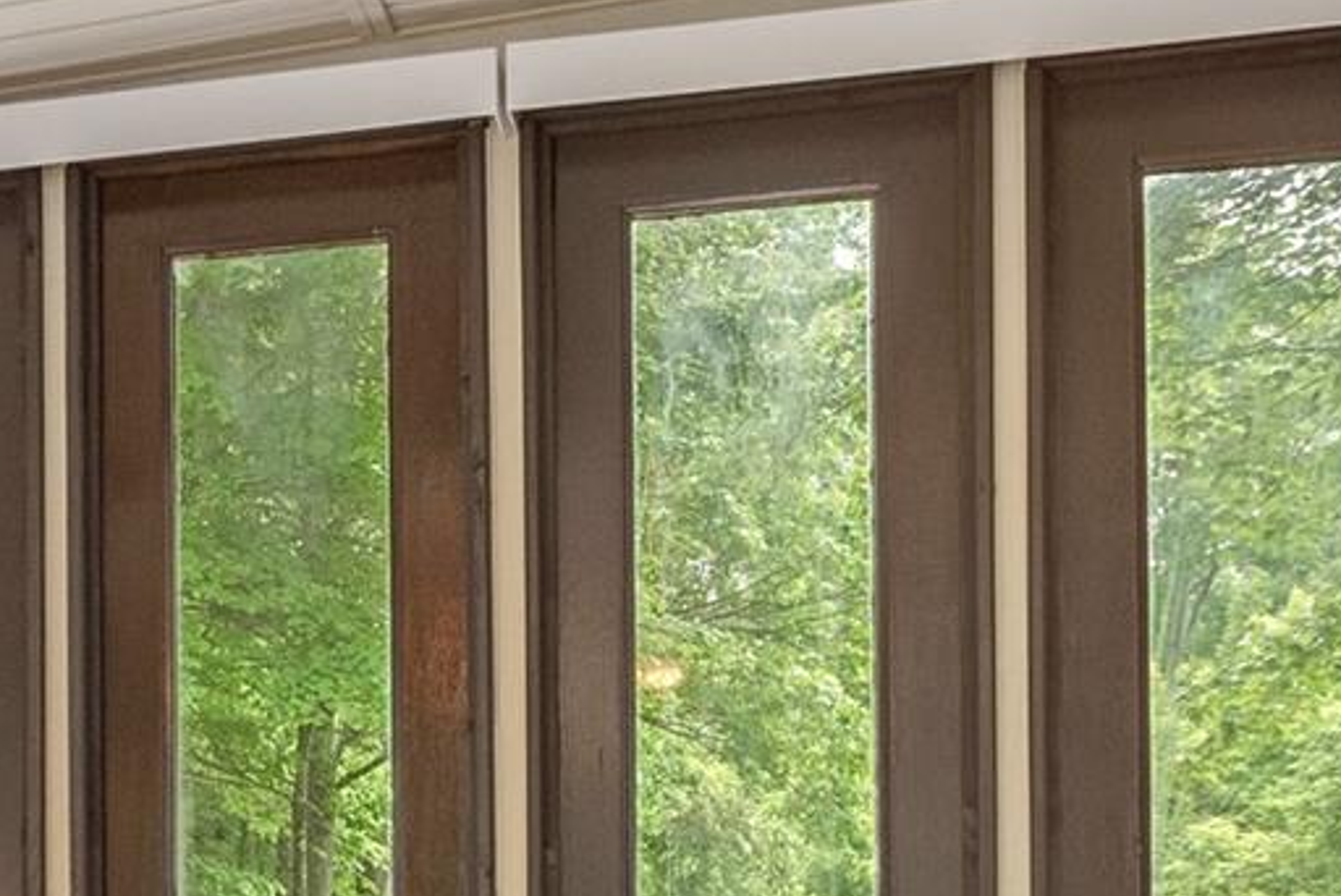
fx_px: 2534
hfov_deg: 26.9
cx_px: -173
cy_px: 1051
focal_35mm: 68
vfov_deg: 19.0
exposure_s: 1/50
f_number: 7.1
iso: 320
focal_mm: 17
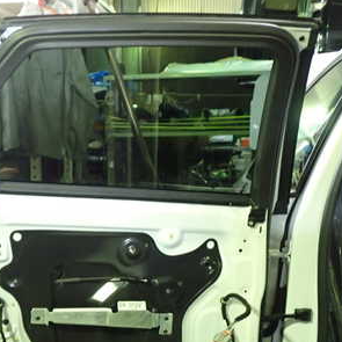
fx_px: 604
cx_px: 108
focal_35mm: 54
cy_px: 248
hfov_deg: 31.3
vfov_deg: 31.2
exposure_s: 1/30
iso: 800
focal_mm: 5.4
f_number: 2.3
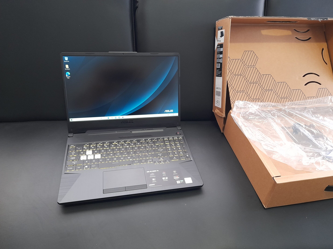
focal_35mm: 26
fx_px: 250
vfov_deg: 53.0
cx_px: 172
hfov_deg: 67.3
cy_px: 128
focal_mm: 4.6
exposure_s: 1/24
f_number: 2
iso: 400
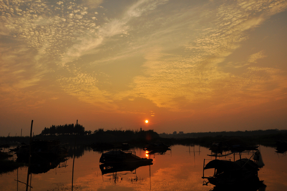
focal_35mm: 32
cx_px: 144
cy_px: 96
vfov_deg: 41.6
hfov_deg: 59.6
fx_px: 251
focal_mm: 21
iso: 250
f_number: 11
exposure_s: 1/400
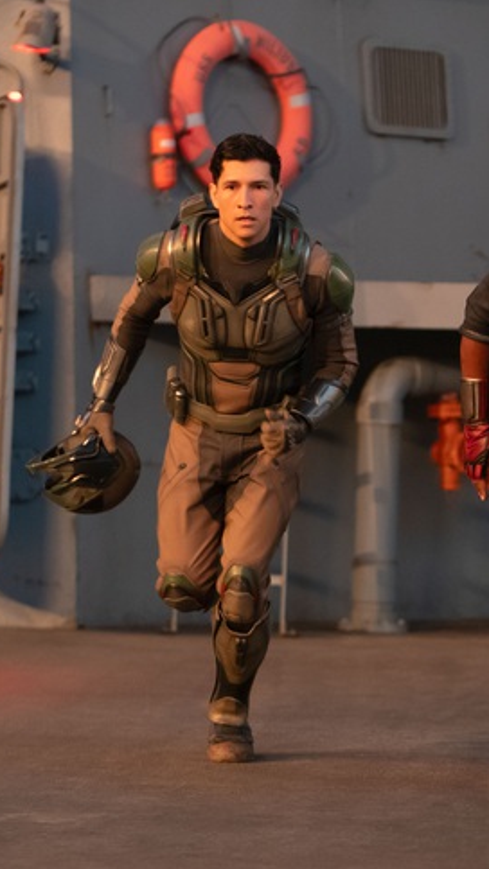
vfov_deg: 12.0
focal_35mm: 180
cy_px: 435
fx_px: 4152
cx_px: 372
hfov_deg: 6.7
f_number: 3.2
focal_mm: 114
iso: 3200
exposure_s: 1/400
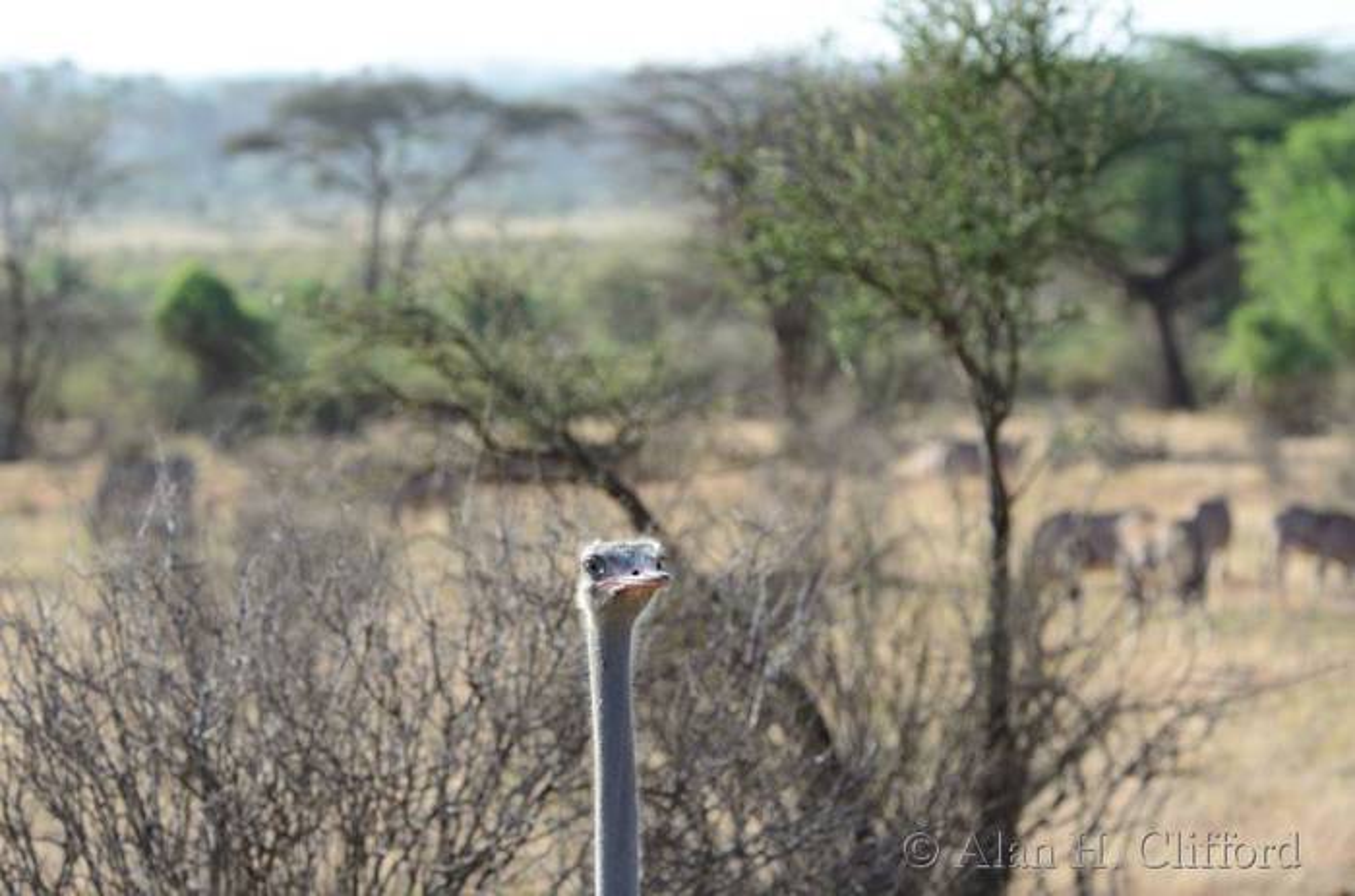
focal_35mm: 248
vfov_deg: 5.5
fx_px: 9292
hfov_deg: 8.3
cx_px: 678
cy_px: 448
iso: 220
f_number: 5
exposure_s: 1/500
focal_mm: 165
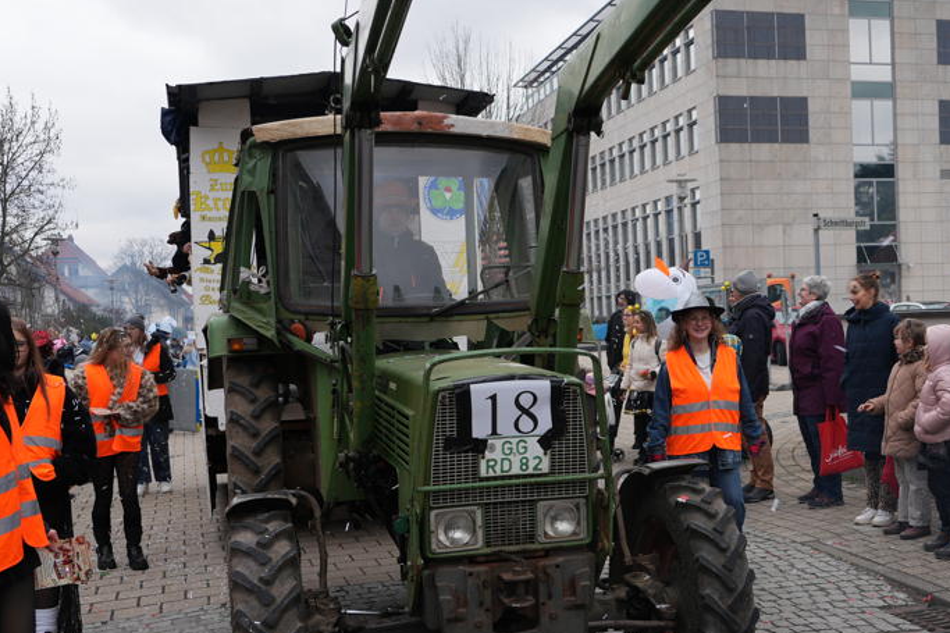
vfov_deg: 29.7
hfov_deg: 43.0
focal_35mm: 45
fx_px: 1187
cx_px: 633
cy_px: 390
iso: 100
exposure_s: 1/250
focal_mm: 16
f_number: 2.8
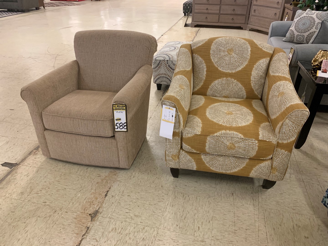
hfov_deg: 67.3
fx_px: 246
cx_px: 164
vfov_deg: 53.1
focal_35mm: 26
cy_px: 123
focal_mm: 4.25
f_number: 1.8
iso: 400
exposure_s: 1/52
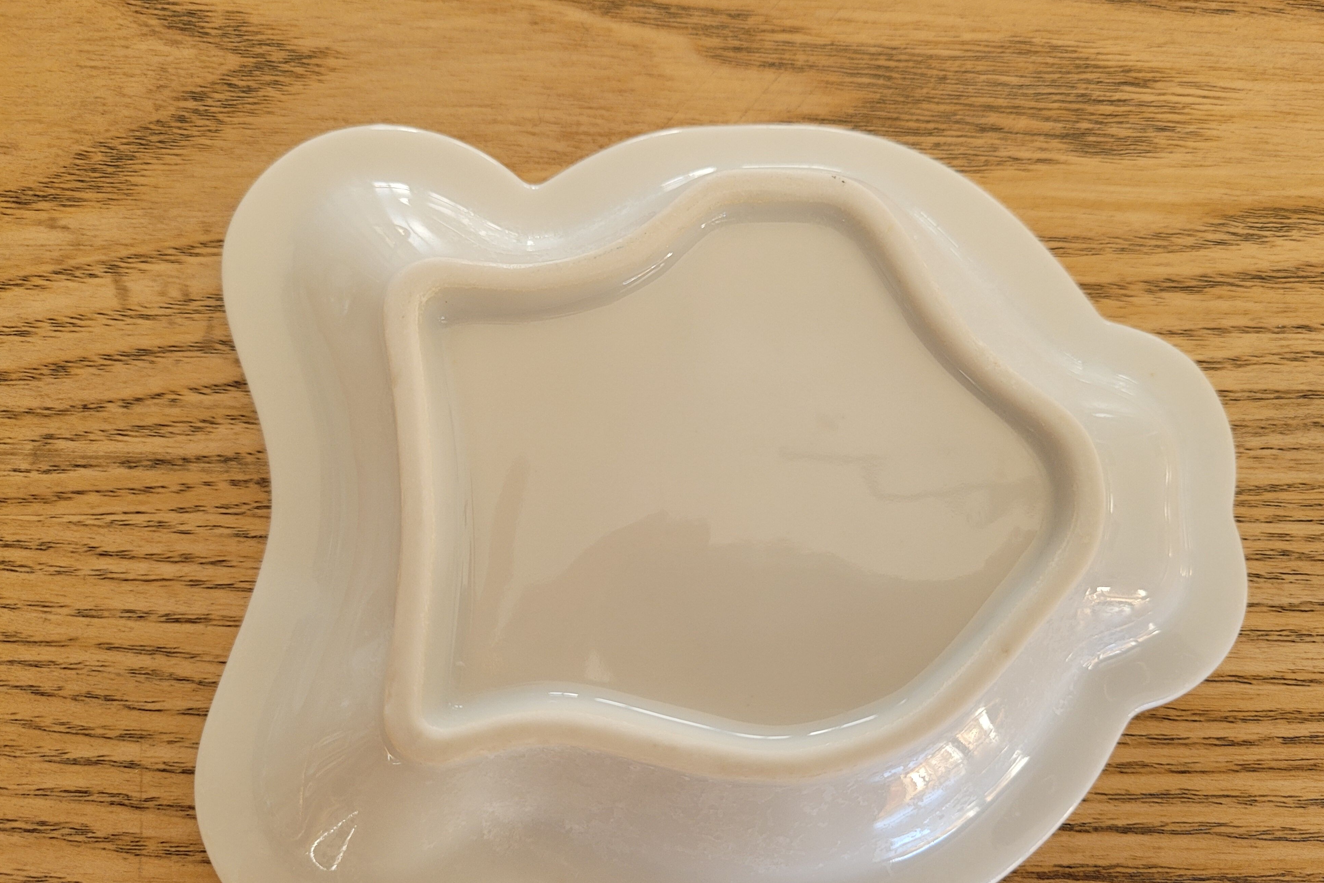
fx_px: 1030
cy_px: 496
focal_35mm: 28
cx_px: 682
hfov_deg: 65.5
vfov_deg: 46.3
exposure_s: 1/100
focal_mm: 5.4
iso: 160
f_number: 1.8
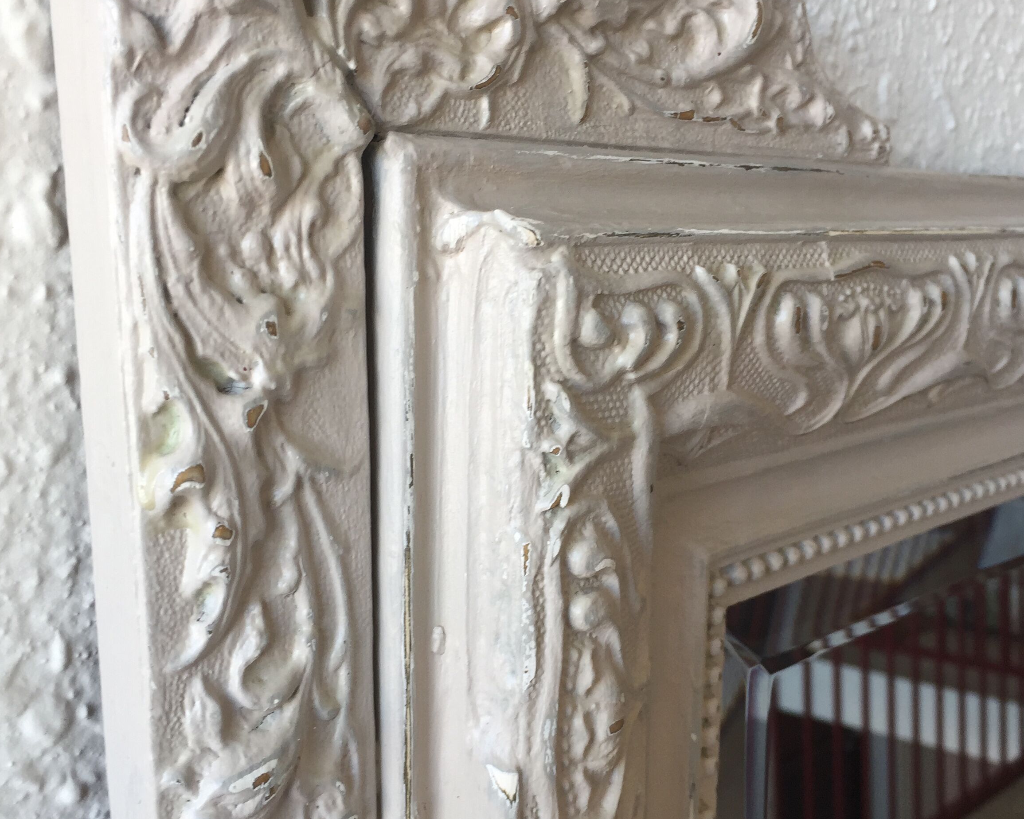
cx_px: 539
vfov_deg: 37.3
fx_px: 1212
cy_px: 449
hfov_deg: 45.8
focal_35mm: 40
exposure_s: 1/100
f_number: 2.2
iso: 40
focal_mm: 4.15
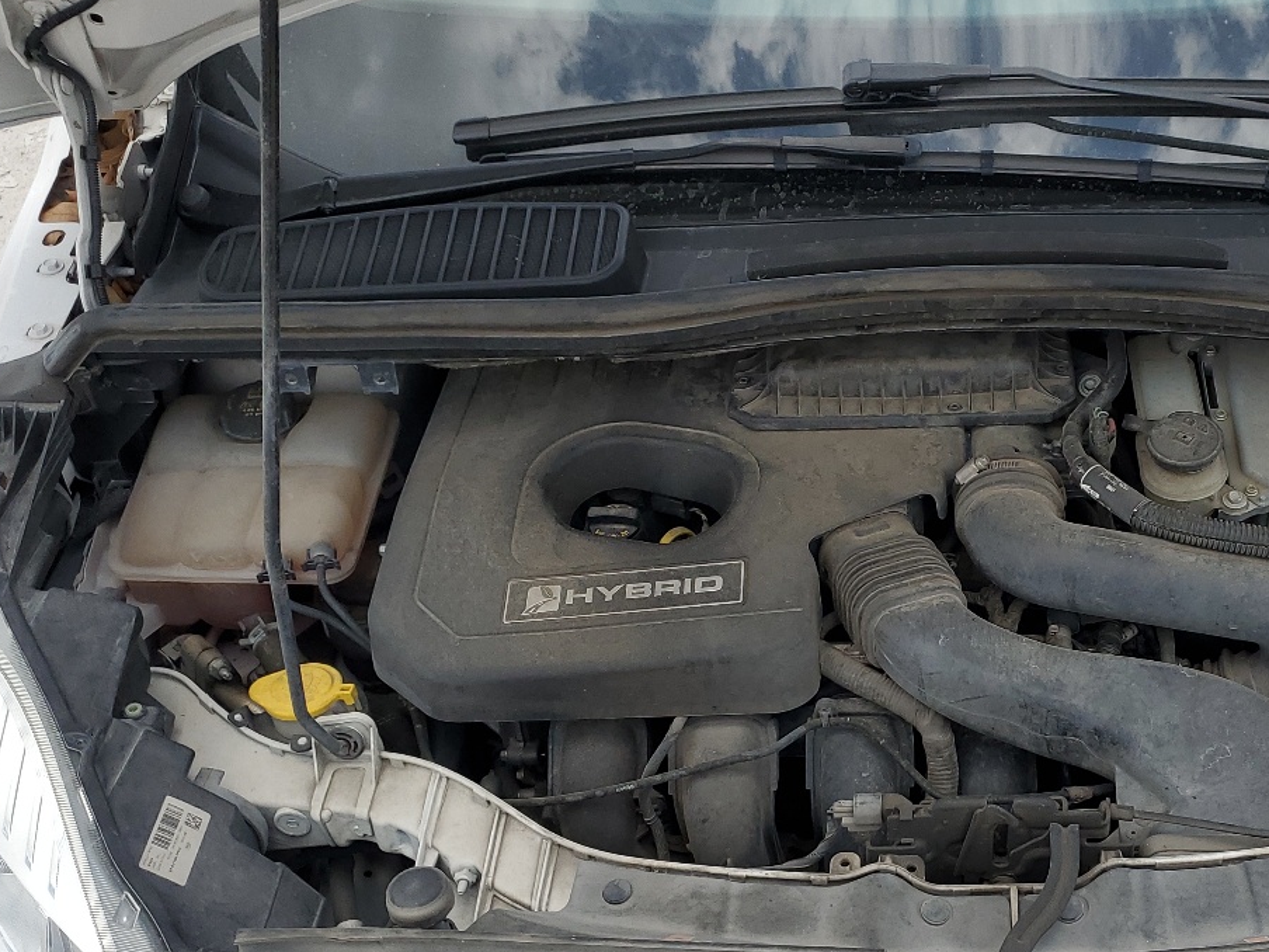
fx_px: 1686
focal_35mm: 46
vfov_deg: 31.4
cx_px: 990
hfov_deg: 39.8
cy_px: 605
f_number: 1.5
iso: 50
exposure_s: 1/2500
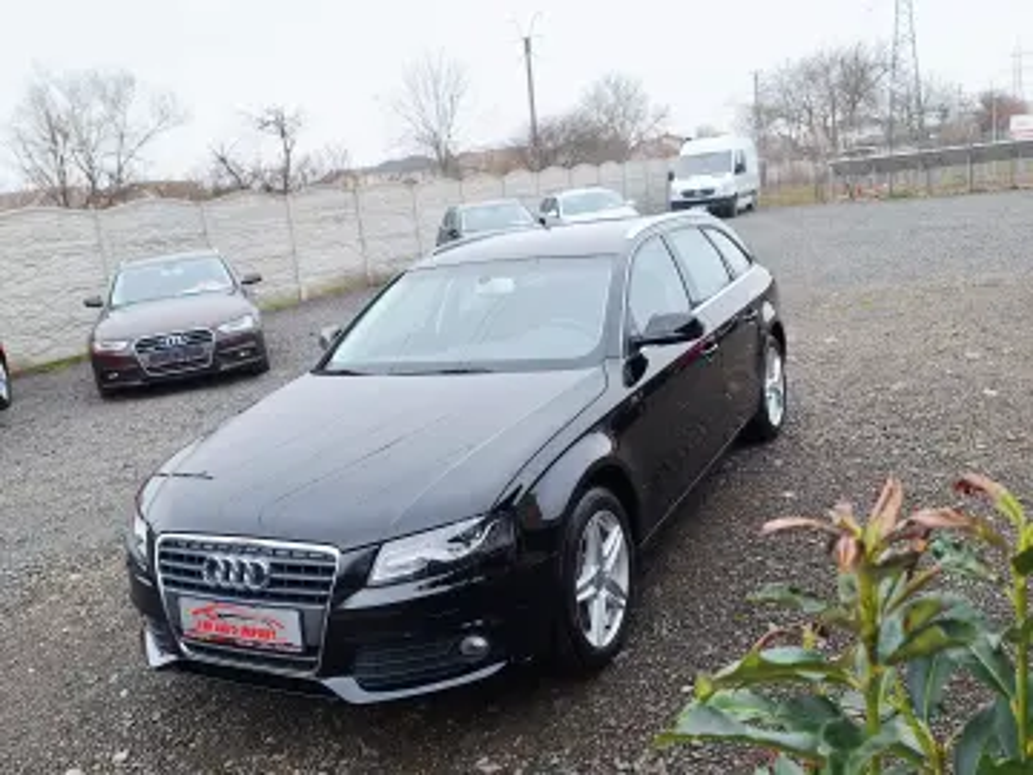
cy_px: 388
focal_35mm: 23
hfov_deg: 73.9
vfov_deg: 58.9
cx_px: 516
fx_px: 686
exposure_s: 1/484
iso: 40
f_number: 1.8
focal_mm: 5.54
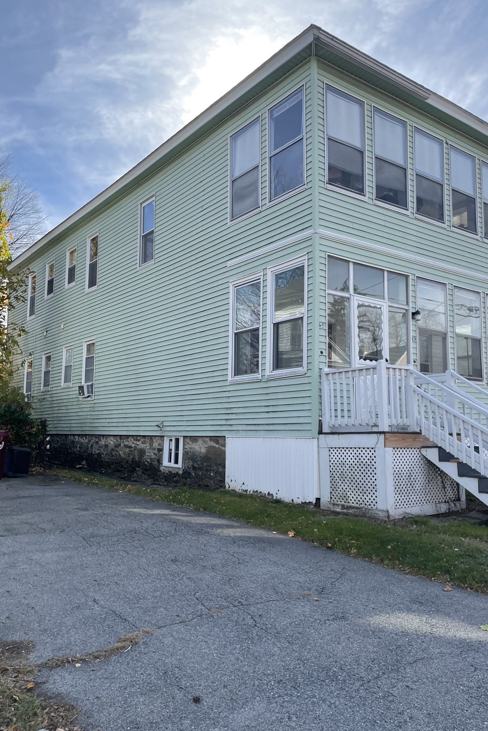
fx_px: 569
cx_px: 269
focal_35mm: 28
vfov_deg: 65.5
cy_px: 371
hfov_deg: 46.3
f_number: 1.6
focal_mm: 4.2
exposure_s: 1/1689
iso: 32
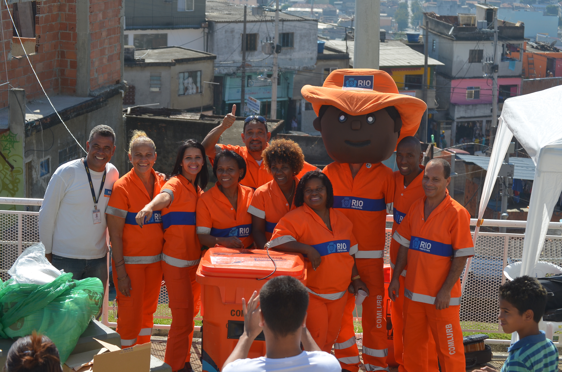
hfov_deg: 24.7
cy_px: 186
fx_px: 1285
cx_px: 281
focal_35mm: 82
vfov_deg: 16.5
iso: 200
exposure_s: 1/640
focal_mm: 55
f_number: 6.3
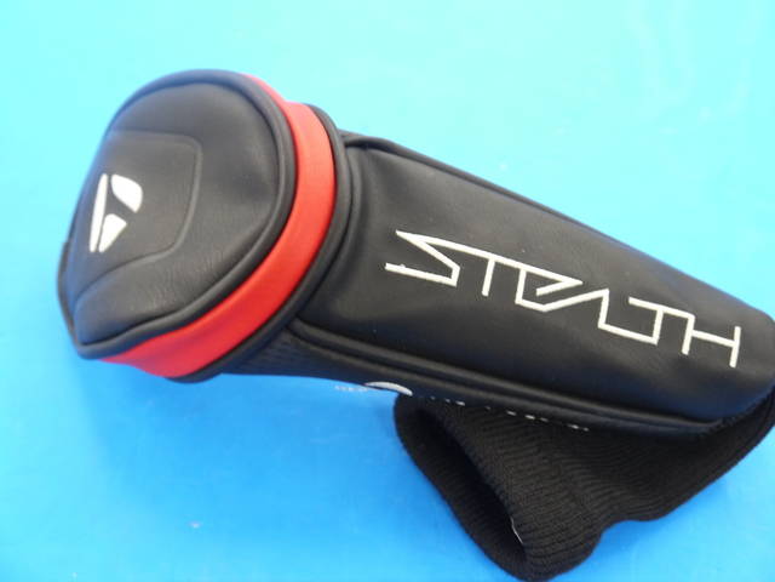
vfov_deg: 29.1
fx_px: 1119
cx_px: 388
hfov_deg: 38.2
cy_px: 291
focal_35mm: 50
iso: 800
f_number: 4.6
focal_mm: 25
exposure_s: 1/60
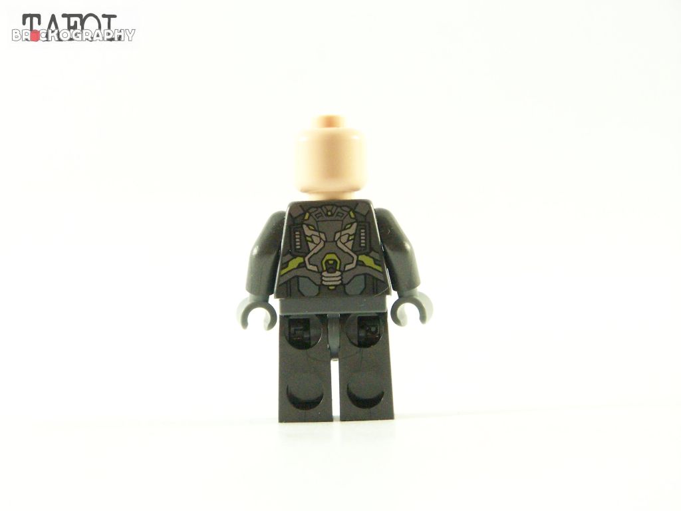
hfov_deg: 15.4
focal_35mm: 128
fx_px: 2518
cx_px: 340
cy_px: 256
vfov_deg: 11.6
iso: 400
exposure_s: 1/60
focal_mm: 21.2
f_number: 3.6
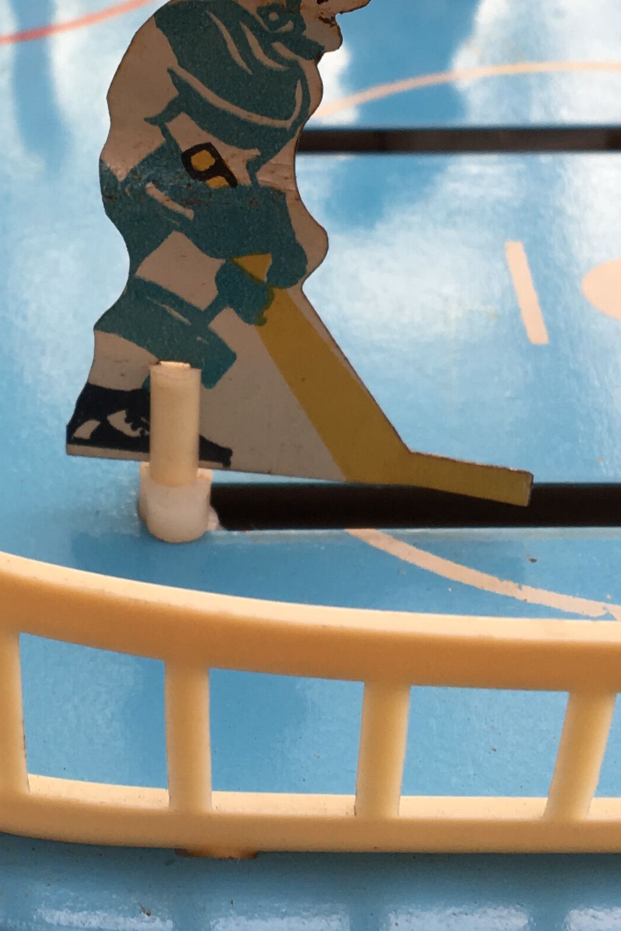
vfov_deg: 26.1
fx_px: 1992
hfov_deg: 17.5
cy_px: 288
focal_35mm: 77
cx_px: 96
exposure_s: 1/104
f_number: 2.2
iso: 25
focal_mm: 4.15
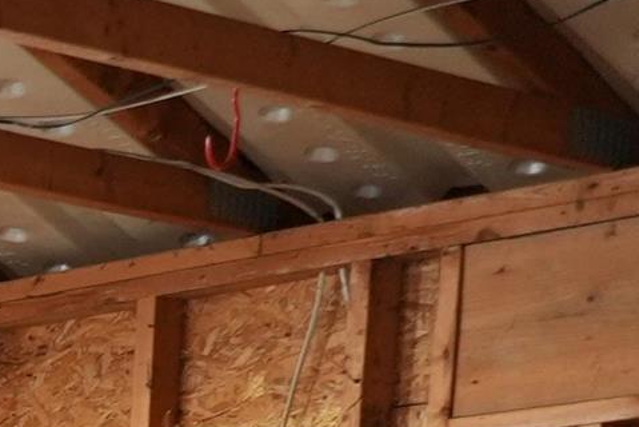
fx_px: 3303
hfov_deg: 8.7
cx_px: -1407
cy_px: 1339
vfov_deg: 6.6
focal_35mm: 186
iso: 800
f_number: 4
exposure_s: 1/30
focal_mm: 29
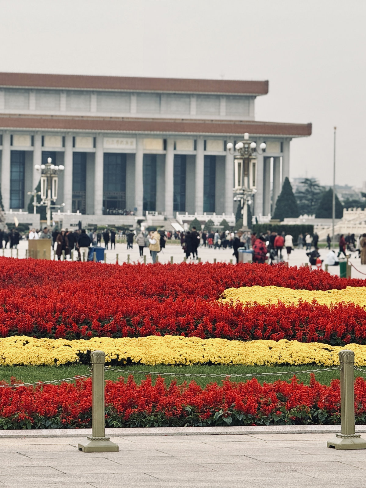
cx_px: 183
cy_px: 244
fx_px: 1692
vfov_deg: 16.4
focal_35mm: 120
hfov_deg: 12.3
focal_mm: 15.7
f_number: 2.8
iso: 64
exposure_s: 1/1294
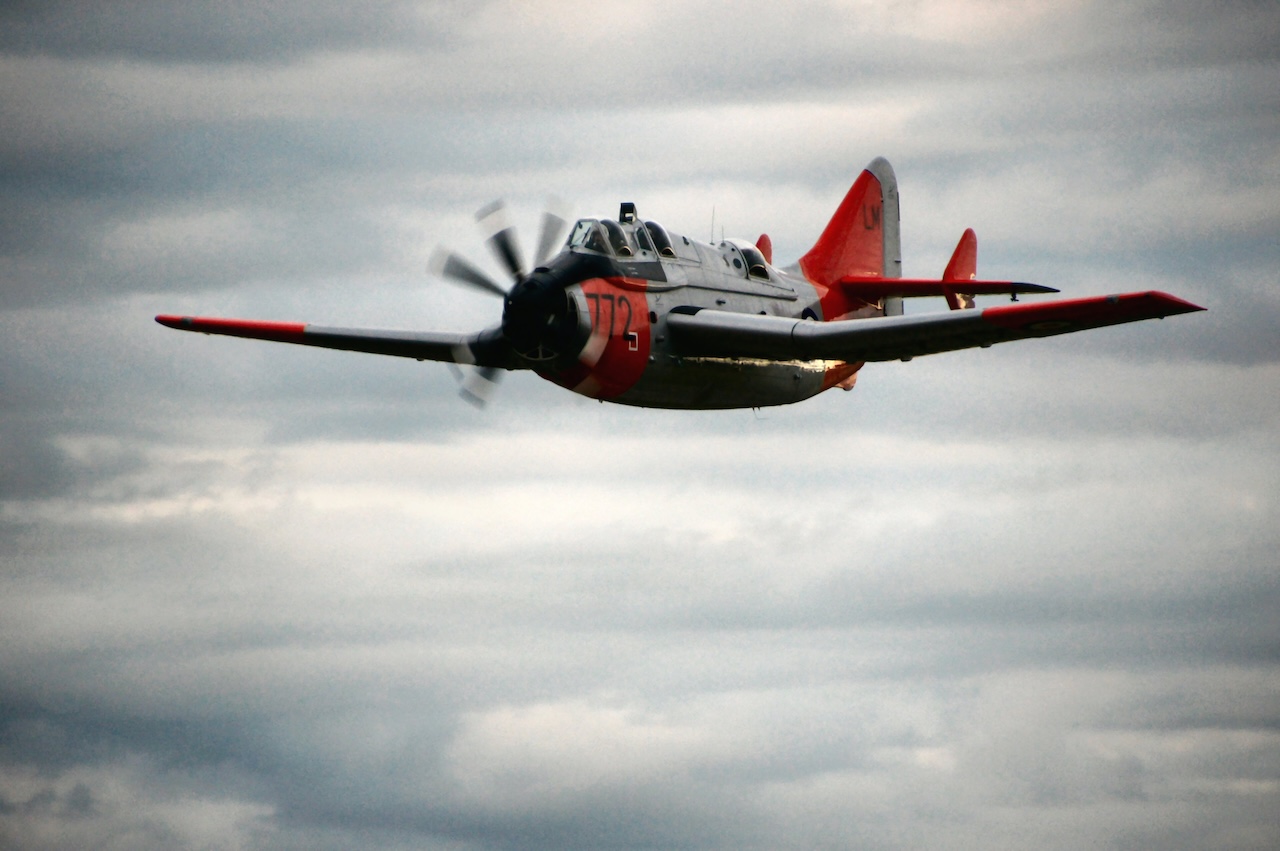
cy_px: 426
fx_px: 14920
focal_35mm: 420
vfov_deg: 3.3
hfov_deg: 4.9
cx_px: 640
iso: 1250
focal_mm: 280
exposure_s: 1/500
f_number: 6.3
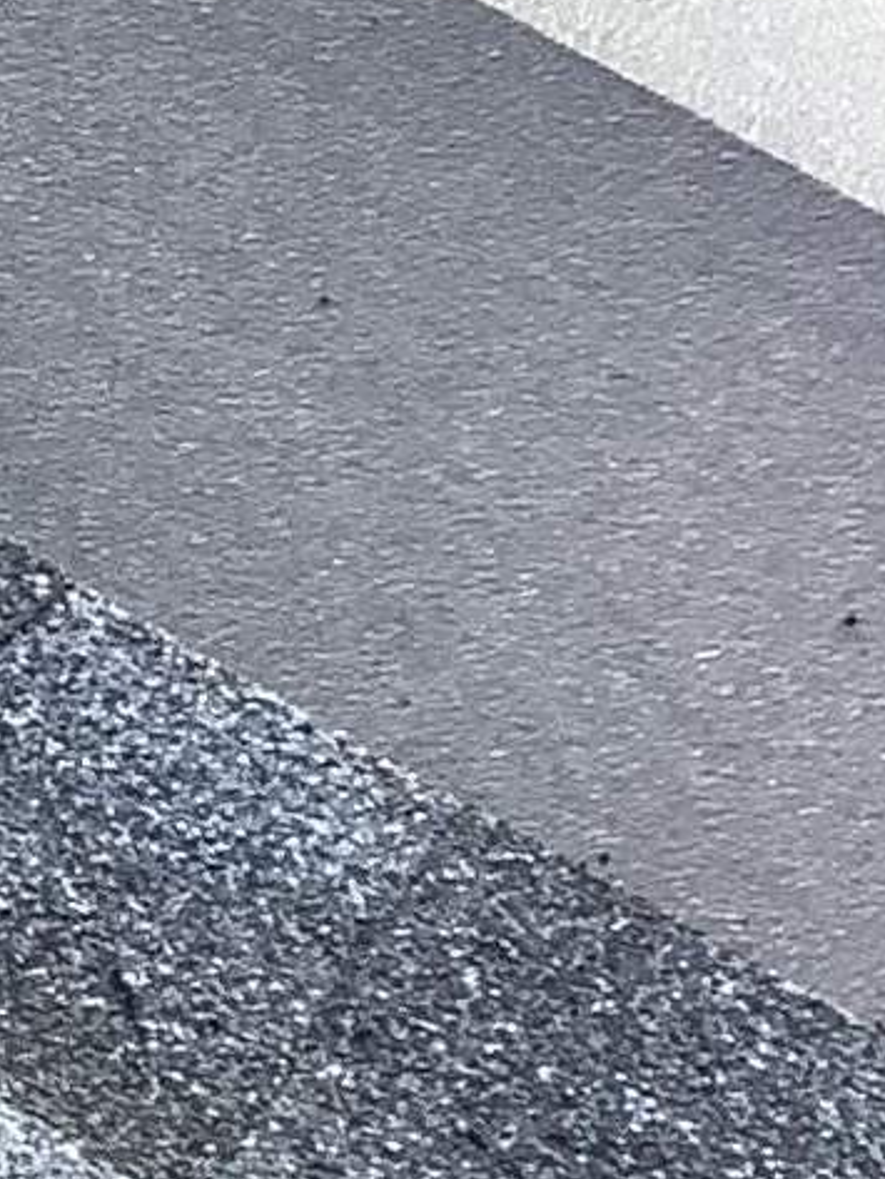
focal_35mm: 214
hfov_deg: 6.4
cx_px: -1780
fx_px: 7292
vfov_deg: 9.2
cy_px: 82
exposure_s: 1/229
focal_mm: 3.3
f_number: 2.4
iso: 25
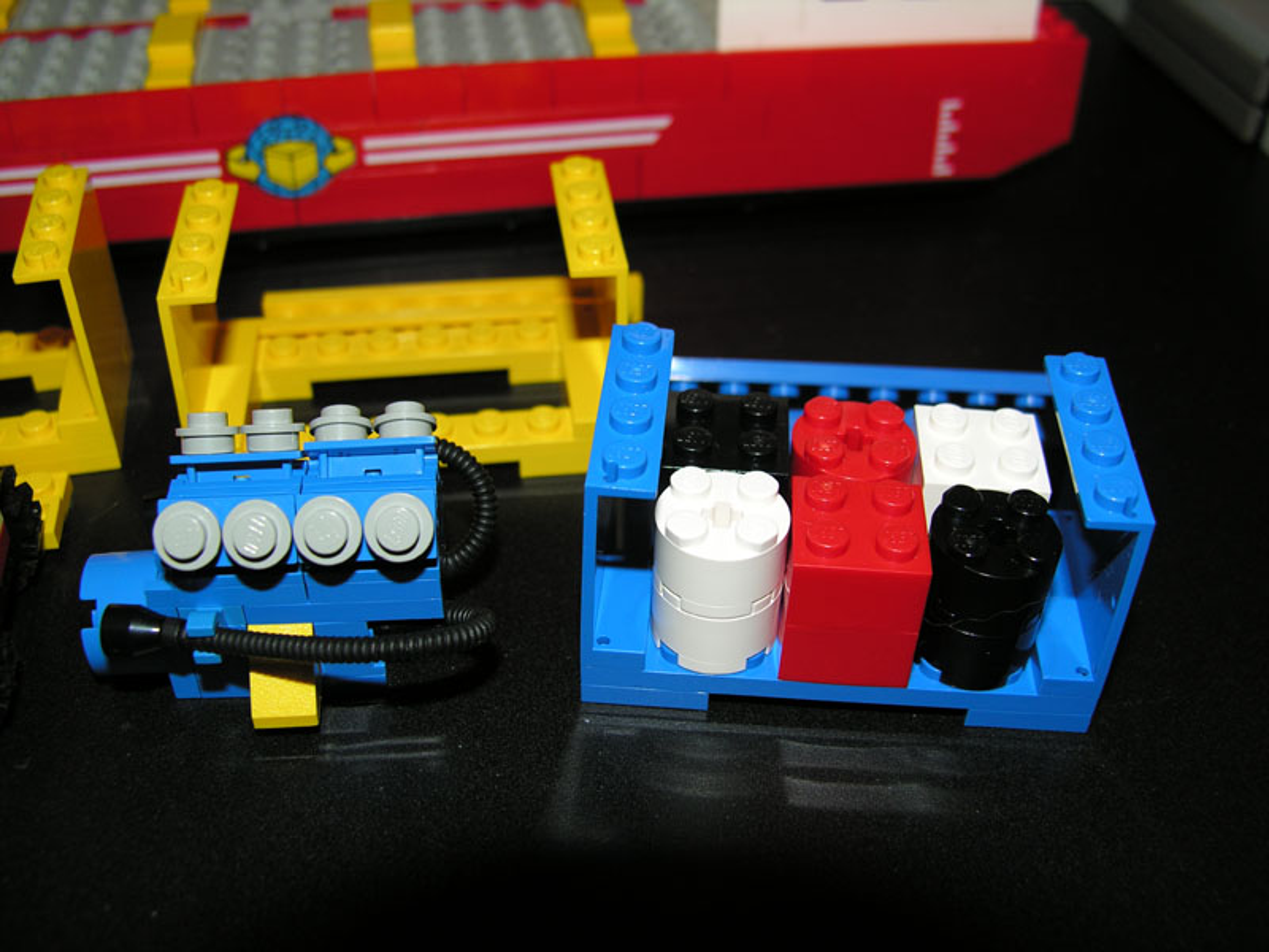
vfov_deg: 38.7
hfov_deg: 50.1
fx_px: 1356
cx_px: 634
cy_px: 476
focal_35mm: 37
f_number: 2.8
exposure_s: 1/60.1
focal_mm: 9.5
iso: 50
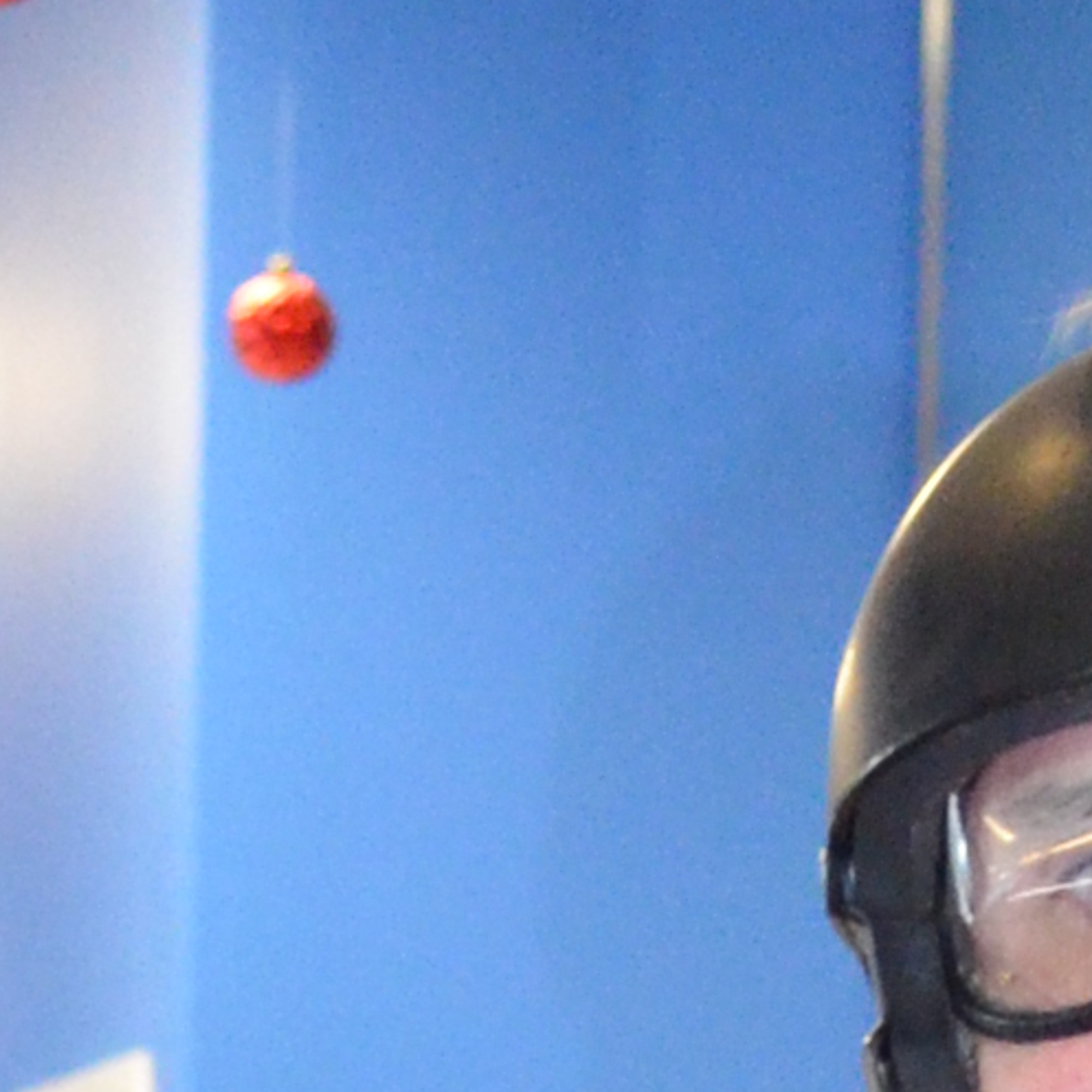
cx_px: 1092
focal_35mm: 328
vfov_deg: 5.0
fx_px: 11706
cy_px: 3801
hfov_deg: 5.3
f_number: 4.2
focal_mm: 26
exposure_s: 1/60
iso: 2500
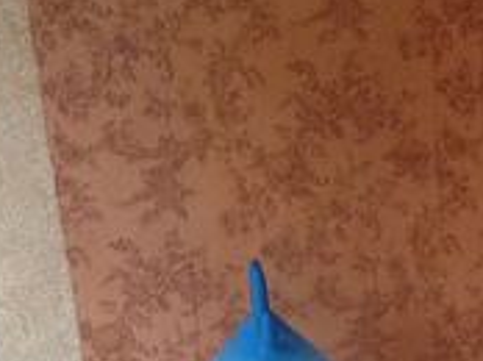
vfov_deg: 12.5
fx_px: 1588
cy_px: 473
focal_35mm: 114
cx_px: 569
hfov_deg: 16.6
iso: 400
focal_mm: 4.13
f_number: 2.4
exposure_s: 1/15
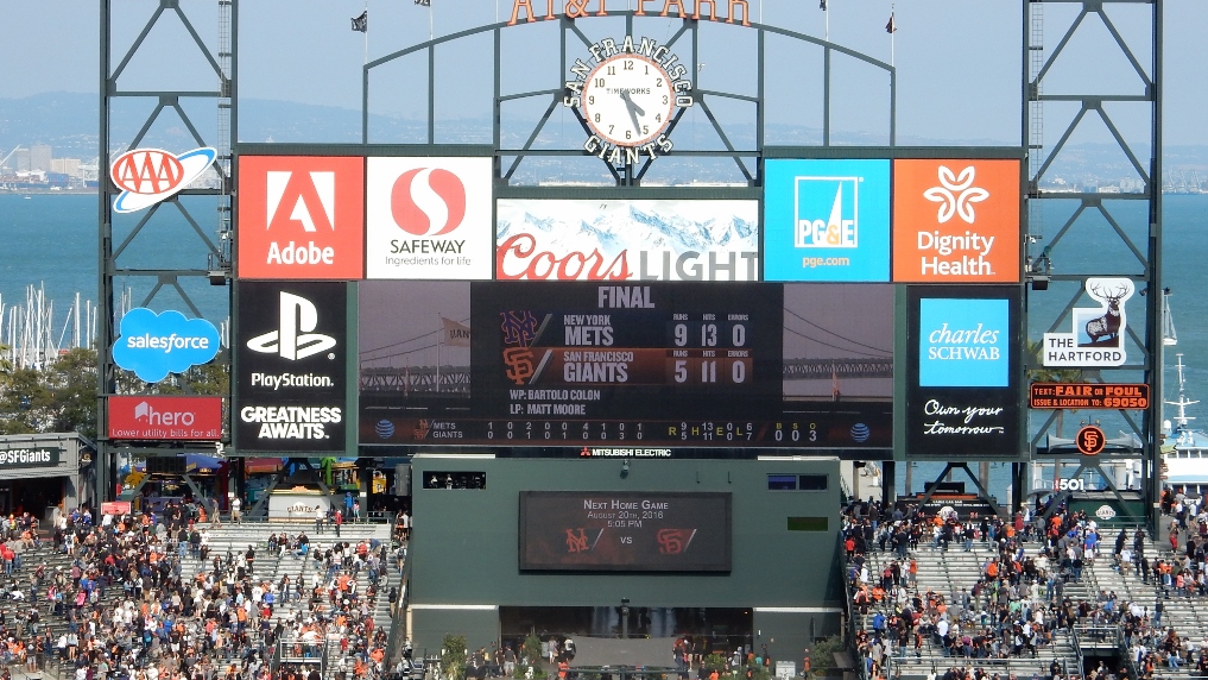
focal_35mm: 108
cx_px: 601
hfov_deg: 19.8
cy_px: 175
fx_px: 3459
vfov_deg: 11.2
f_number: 5
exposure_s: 1/640
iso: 125
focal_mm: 14.9
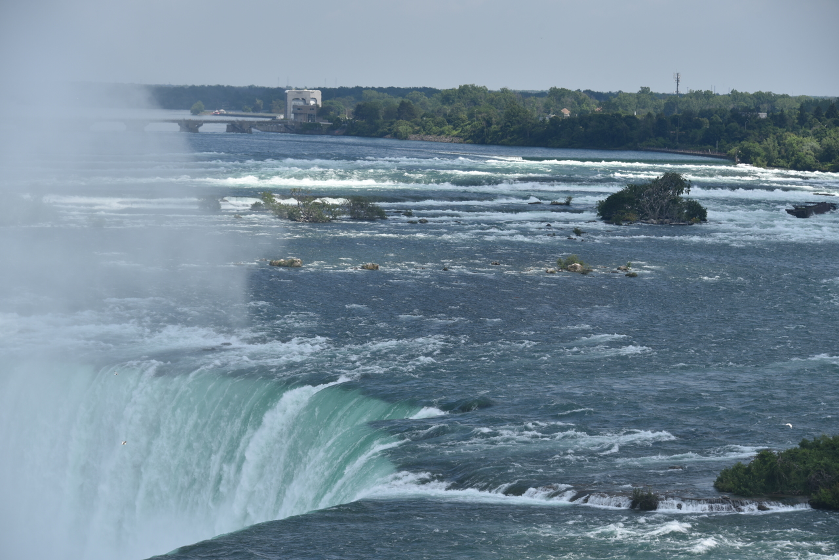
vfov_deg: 10.2
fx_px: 3147
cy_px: 280
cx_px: 420
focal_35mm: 135
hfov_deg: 15.2
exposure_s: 1/320
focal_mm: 135
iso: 100
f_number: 9
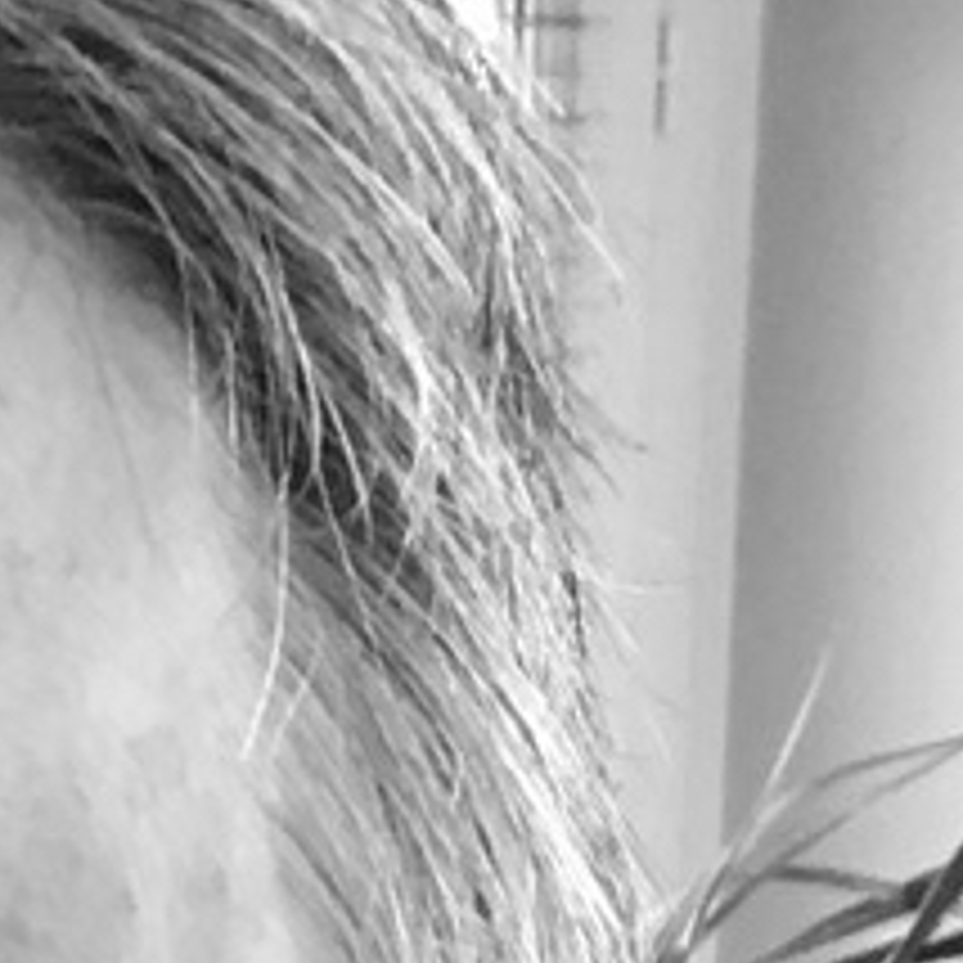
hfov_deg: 10.0
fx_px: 5319
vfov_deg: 10.1
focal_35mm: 169
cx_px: -504
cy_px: 1260
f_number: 2.2
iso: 100
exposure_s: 1/33
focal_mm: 2.87
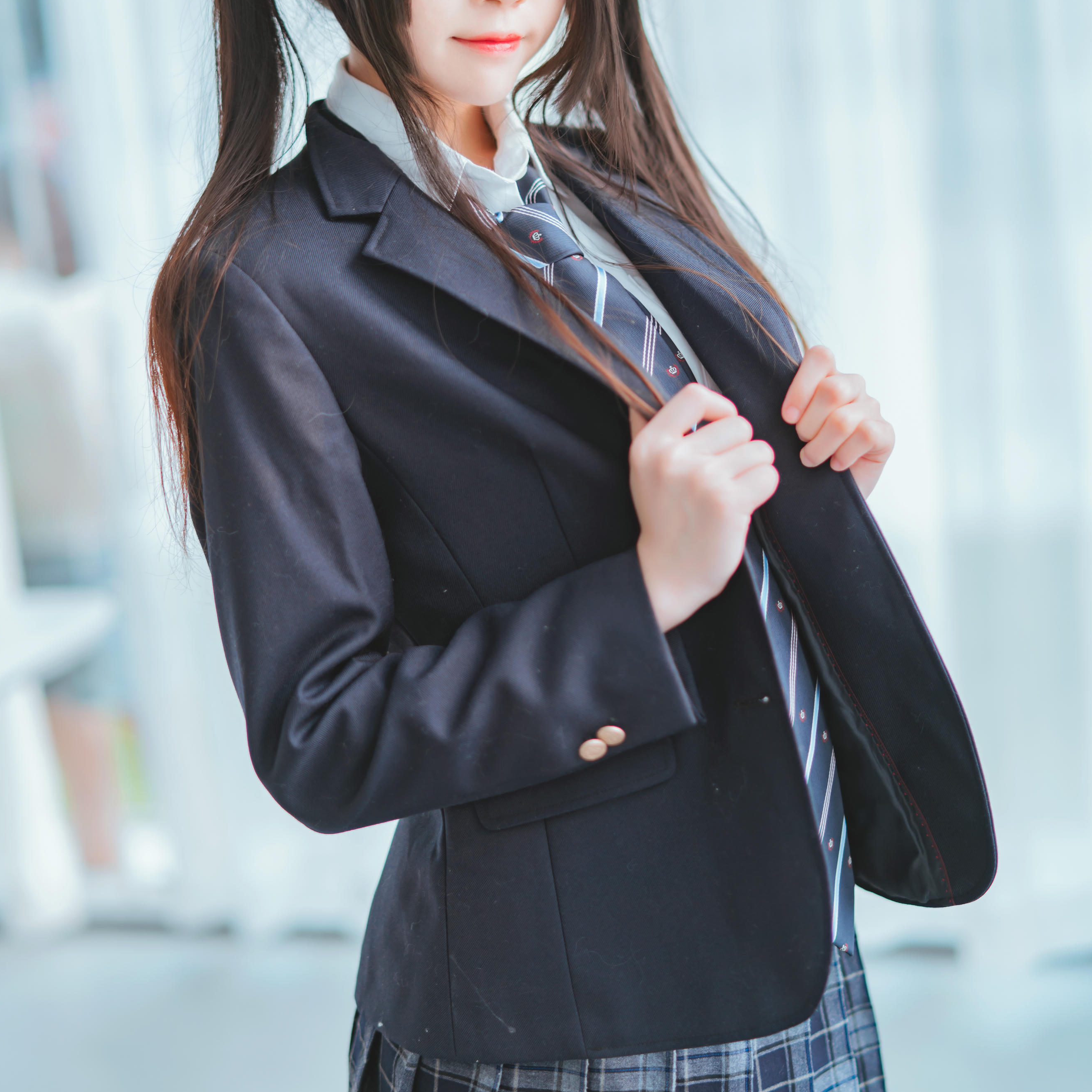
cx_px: 546
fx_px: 2284
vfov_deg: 26.8
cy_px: 421
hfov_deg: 26.9
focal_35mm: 64
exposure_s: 1/400
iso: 100
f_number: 1.4
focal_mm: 50
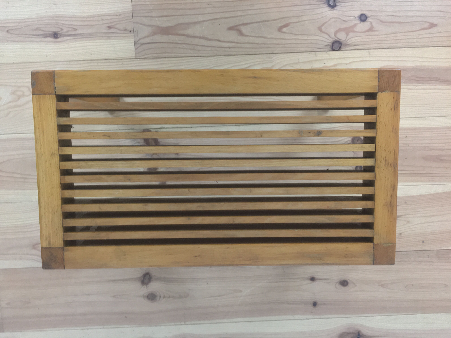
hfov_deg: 61.7
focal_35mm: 29
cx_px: 226
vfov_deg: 48.2
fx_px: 378
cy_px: 169
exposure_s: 1/33
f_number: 2.2
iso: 64
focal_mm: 4.15
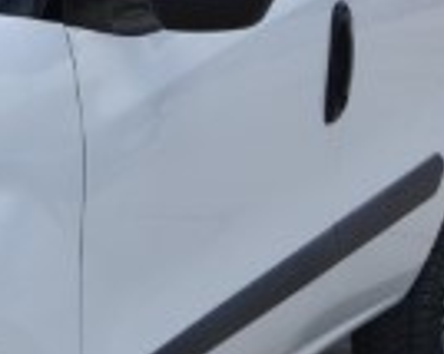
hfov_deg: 11.1
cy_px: 202
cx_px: -417
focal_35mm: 159
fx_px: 2081
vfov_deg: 9.7
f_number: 7.1
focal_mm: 21
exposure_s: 1/200
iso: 100
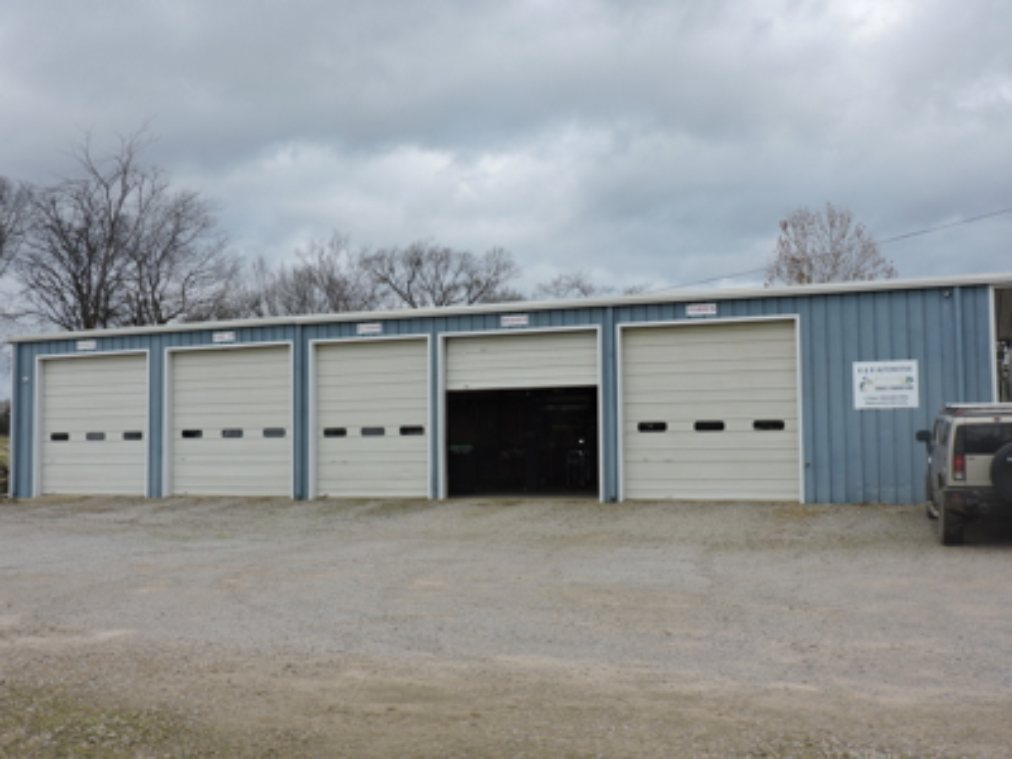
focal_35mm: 40
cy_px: 380
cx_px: 506
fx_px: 1169
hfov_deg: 46.8
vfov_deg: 36.0
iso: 100
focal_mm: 7.1
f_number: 3.3
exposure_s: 1/640
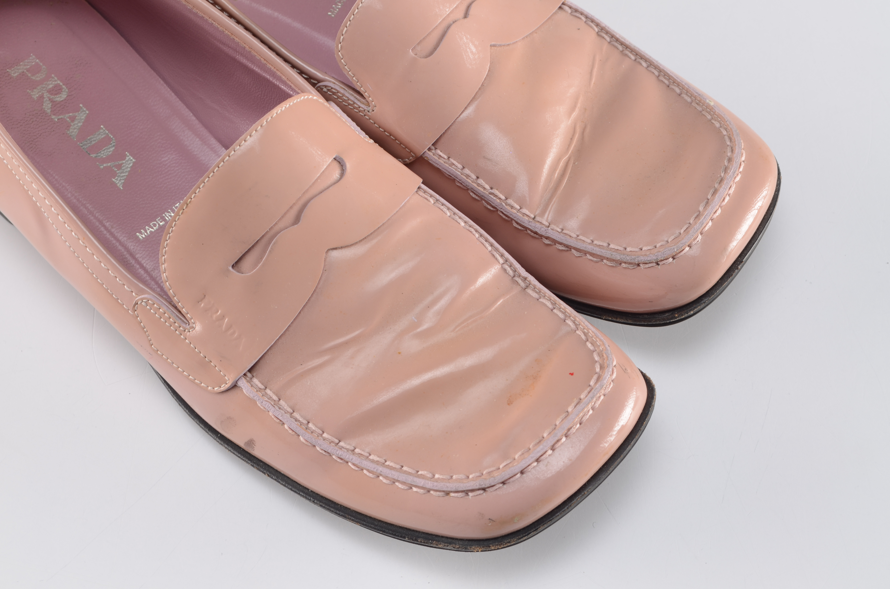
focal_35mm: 68
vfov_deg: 20.1
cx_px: 445
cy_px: 294
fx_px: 1665
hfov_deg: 29.9
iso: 100
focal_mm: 45
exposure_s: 1/80
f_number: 9
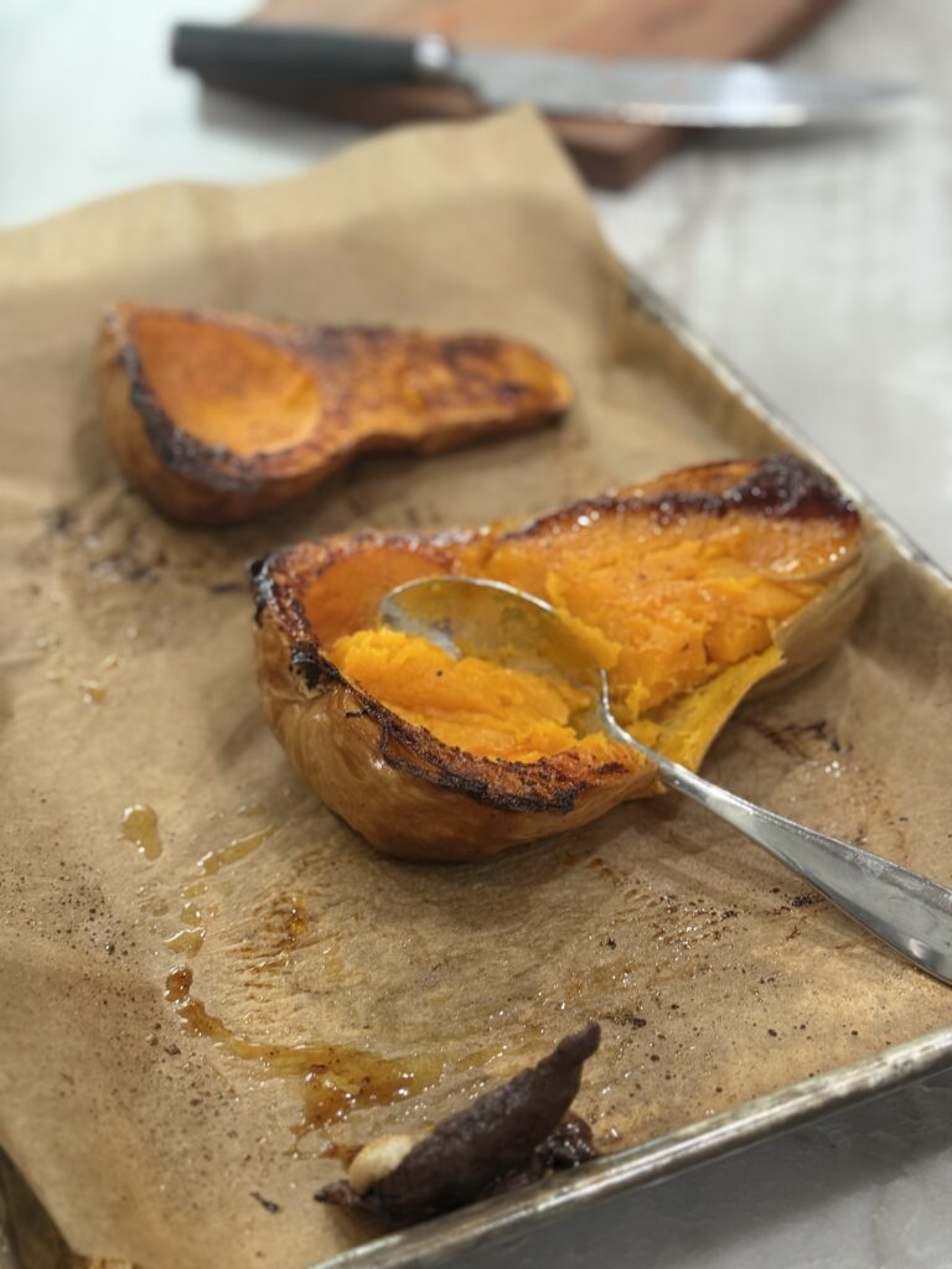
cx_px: 476
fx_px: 1760
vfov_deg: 39.7
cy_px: 634
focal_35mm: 48
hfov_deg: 30.3
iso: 200
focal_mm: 6.76
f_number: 1.78
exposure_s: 1/40
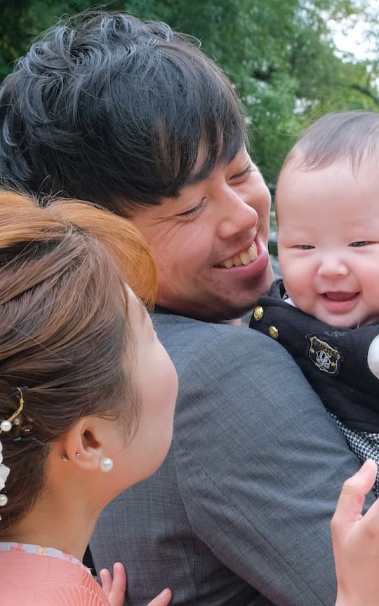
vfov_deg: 29.4
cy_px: 447
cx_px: 265
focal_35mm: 69
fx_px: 1140
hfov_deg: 18.8
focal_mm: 26
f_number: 9
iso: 1600
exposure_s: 1/320
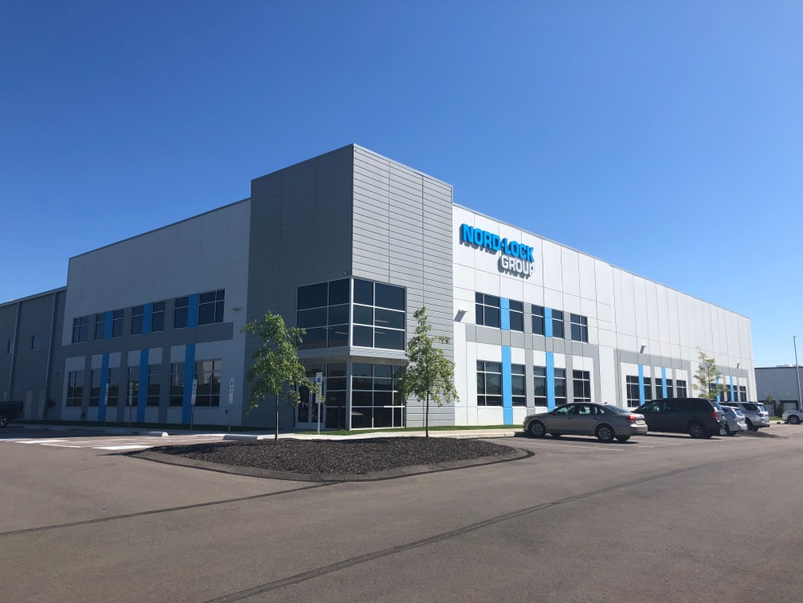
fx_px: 650
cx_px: 402
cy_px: 302
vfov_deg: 49.7
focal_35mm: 28
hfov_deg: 63.4
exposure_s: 1/2315
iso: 20
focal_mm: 3.99
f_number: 1.8
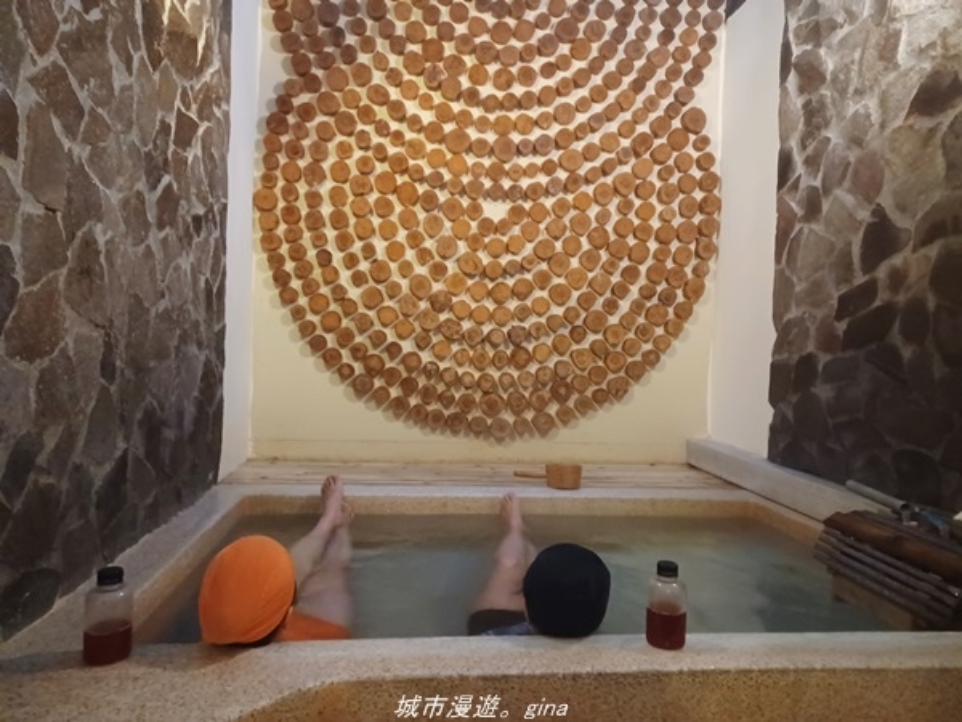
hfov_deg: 69.4
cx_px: 481
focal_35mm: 25
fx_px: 695
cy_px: 361
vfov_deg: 54.9
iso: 5000
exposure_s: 1/10
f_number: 1.8
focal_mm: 4.6
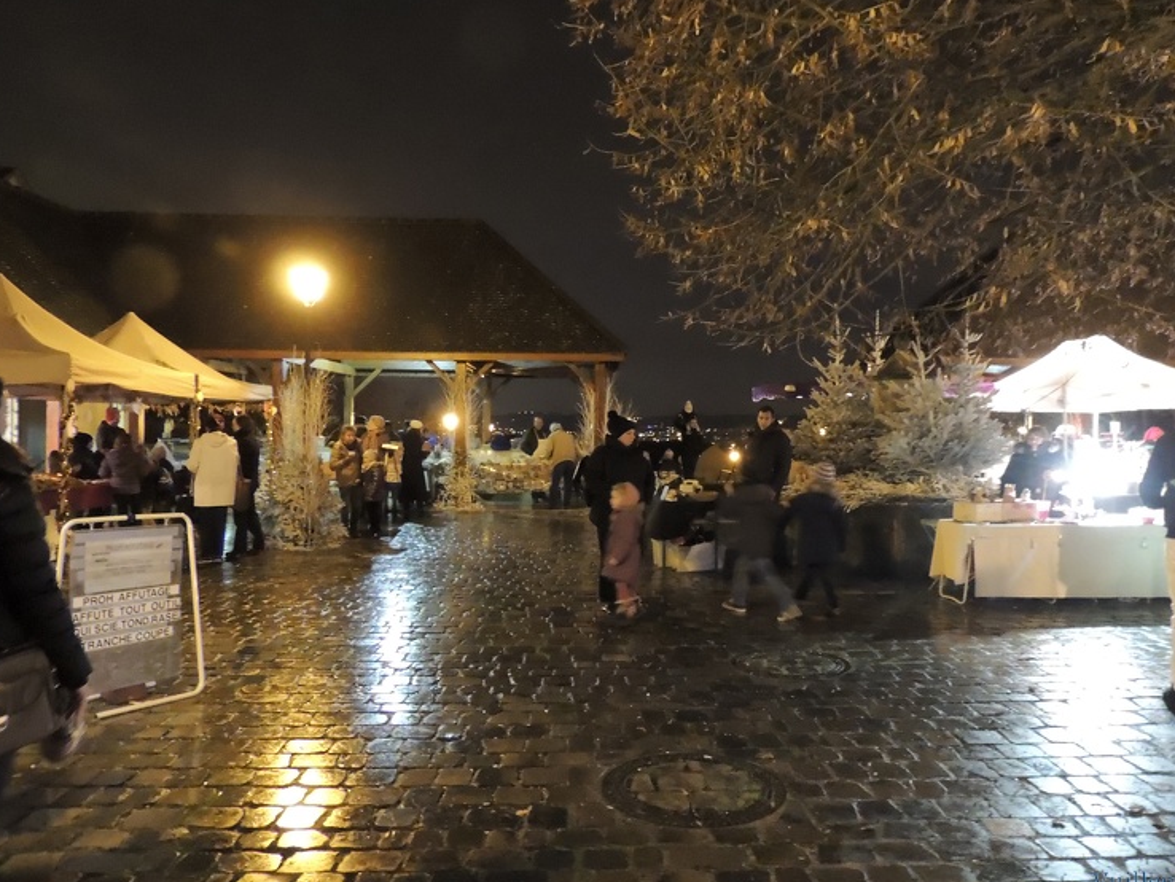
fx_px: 883
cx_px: 615
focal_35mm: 26
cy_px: 417
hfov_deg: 67.3
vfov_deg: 53.1
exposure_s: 1/15
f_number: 3
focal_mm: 4.3
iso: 2000
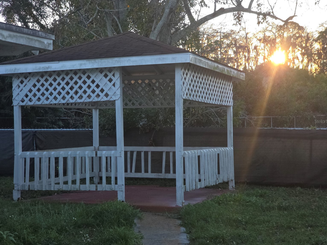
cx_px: 164
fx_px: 680
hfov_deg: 27.0
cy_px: 121
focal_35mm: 72
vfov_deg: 20.4
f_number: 2.4
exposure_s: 1/235
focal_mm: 7.9
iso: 50
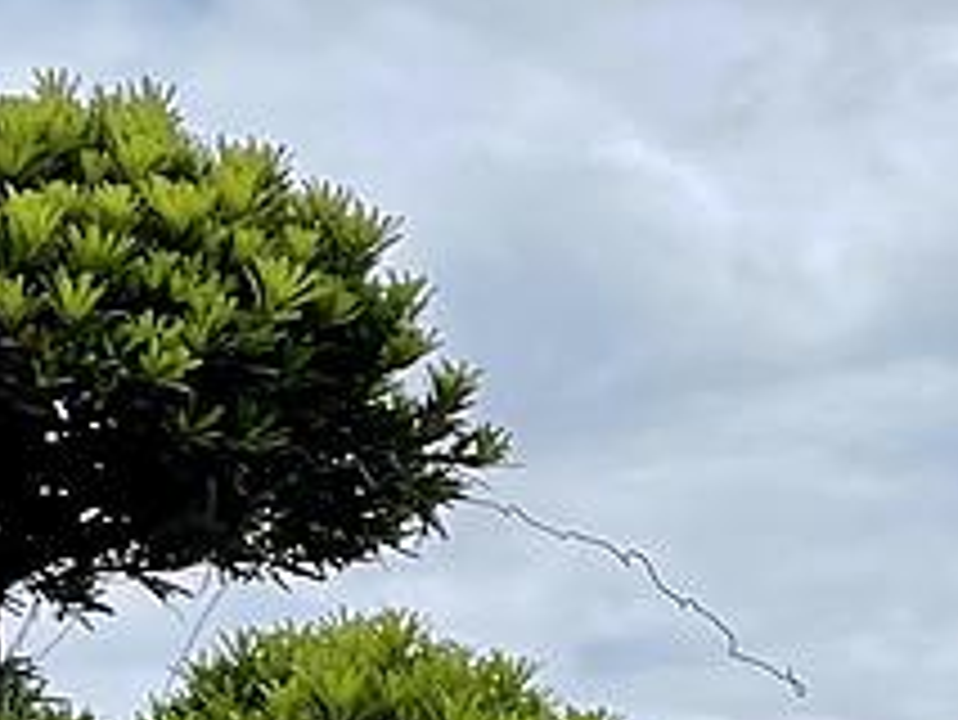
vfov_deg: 9.0
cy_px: 1364
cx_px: 1606
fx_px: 4320
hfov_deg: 11.9
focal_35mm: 156
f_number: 1.6
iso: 32
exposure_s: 1/5618
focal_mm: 5.1
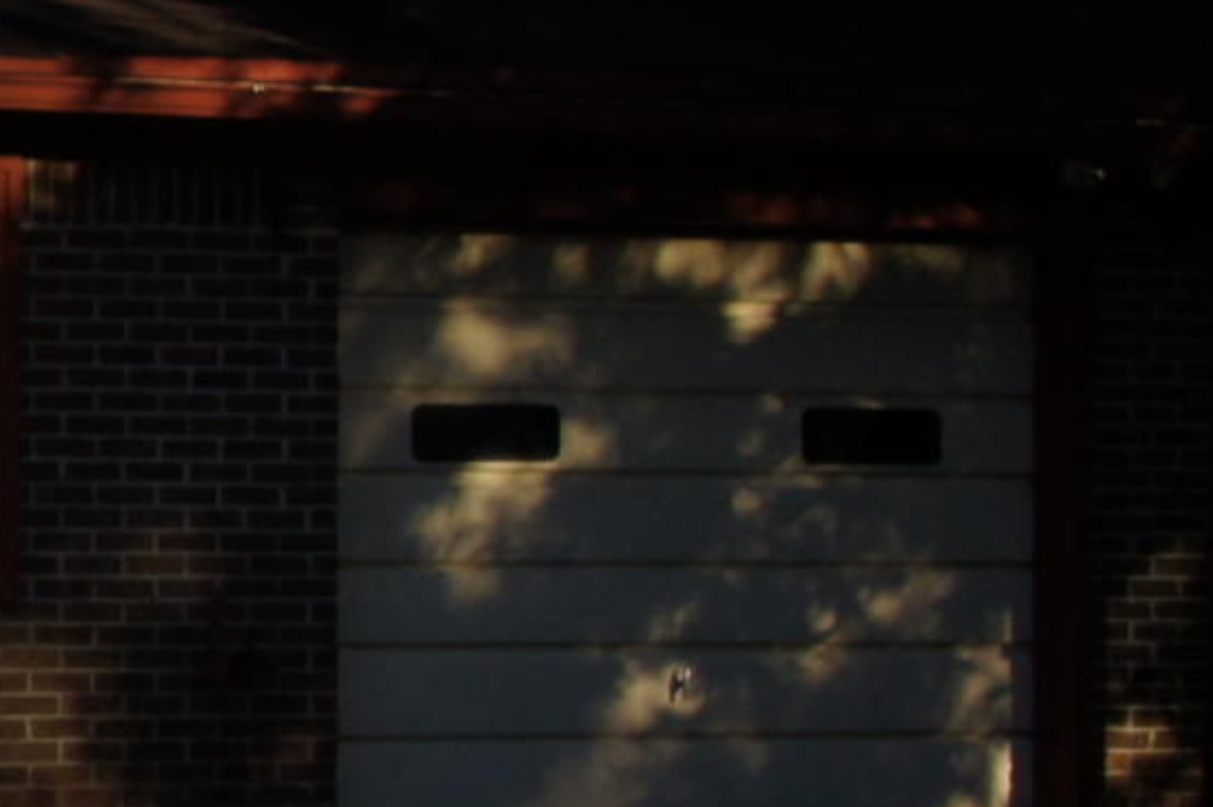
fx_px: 5455
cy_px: 220
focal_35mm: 162
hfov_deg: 11.0
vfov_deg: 8.5
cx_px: -1560
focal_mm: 20
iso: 200
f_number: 10
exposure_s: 1/400
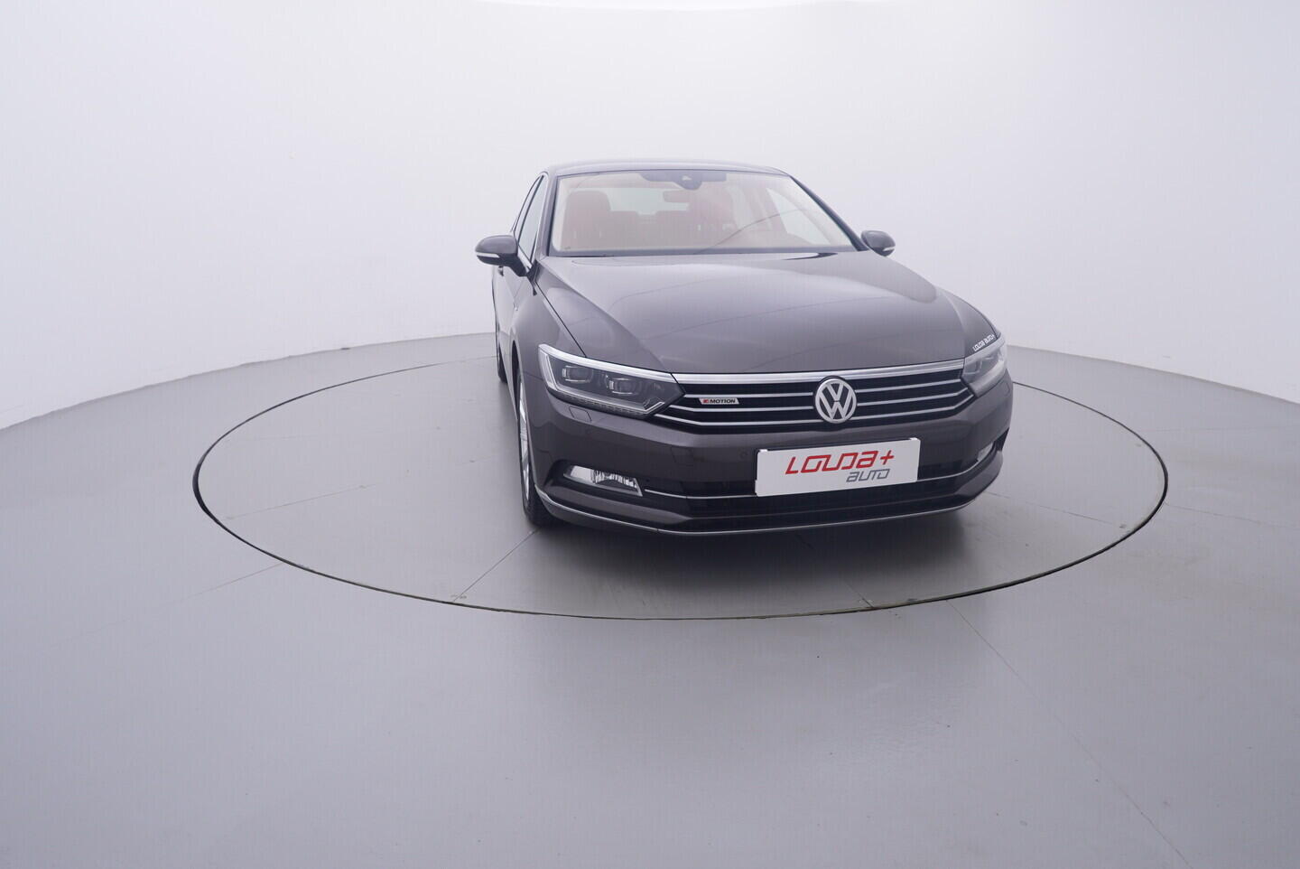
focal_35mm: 22
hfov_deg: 77.3
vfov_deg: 56.2
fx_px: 813
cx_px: 650
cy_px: 434
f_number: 5
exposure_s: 1/80
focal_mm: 15
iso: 200
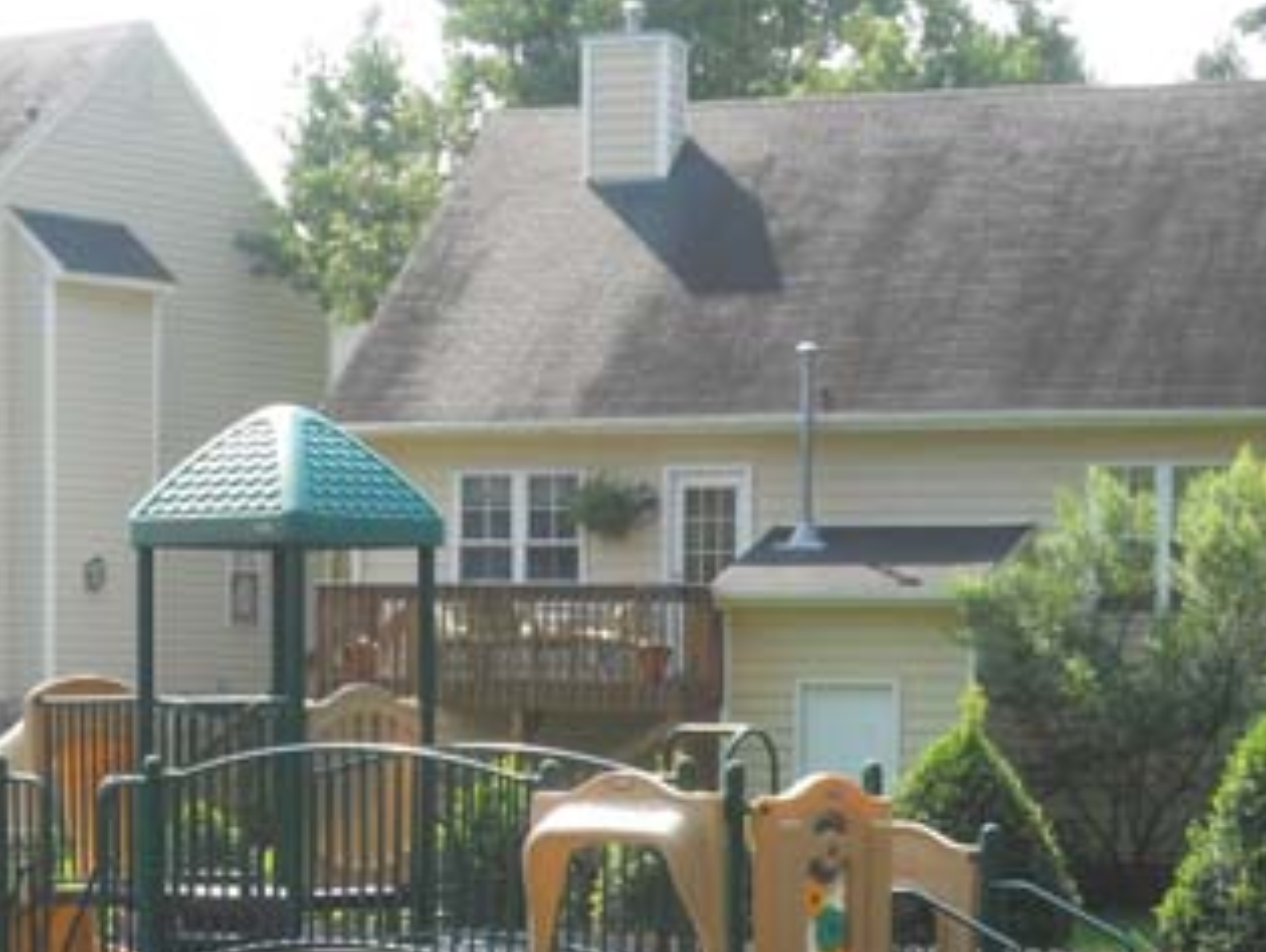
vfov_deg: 14.1
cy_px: 900
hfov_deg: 18.9
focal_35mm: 104
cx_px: 731
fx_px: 3808
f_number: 3.2
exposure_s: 1/320
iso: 80
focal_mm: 7.3
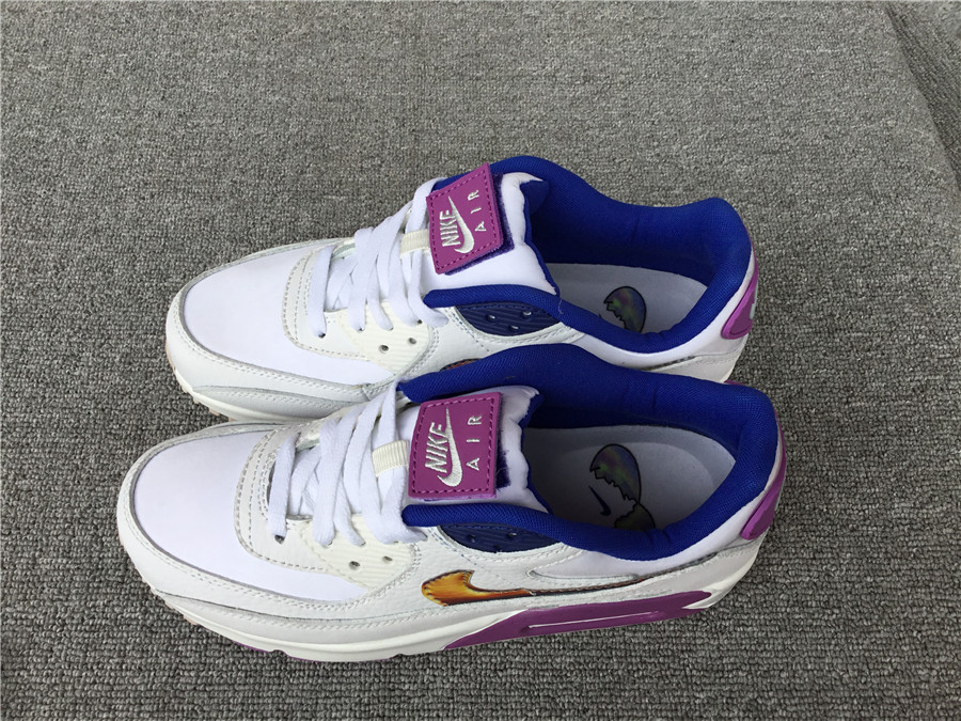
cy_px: 360
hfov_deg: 58.4
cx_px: 480
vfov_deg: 45.4
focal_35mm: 31
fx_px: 861
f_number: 2.4
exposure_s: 1/123
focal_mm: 3.3
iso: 25
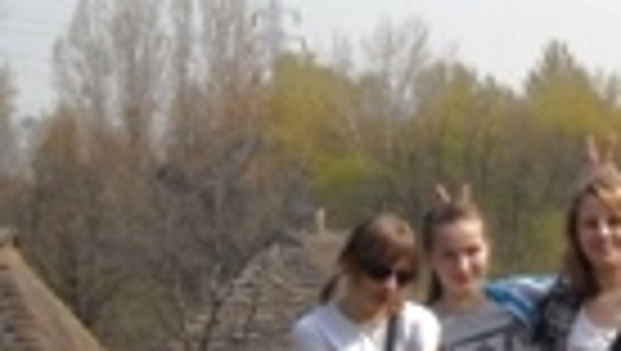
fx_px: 2407
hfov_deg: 14.4
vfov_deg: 8.3
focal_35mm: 146
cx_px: 680
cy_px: 241
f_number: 5.6
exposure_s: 1/218
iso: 64
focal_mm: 5.7
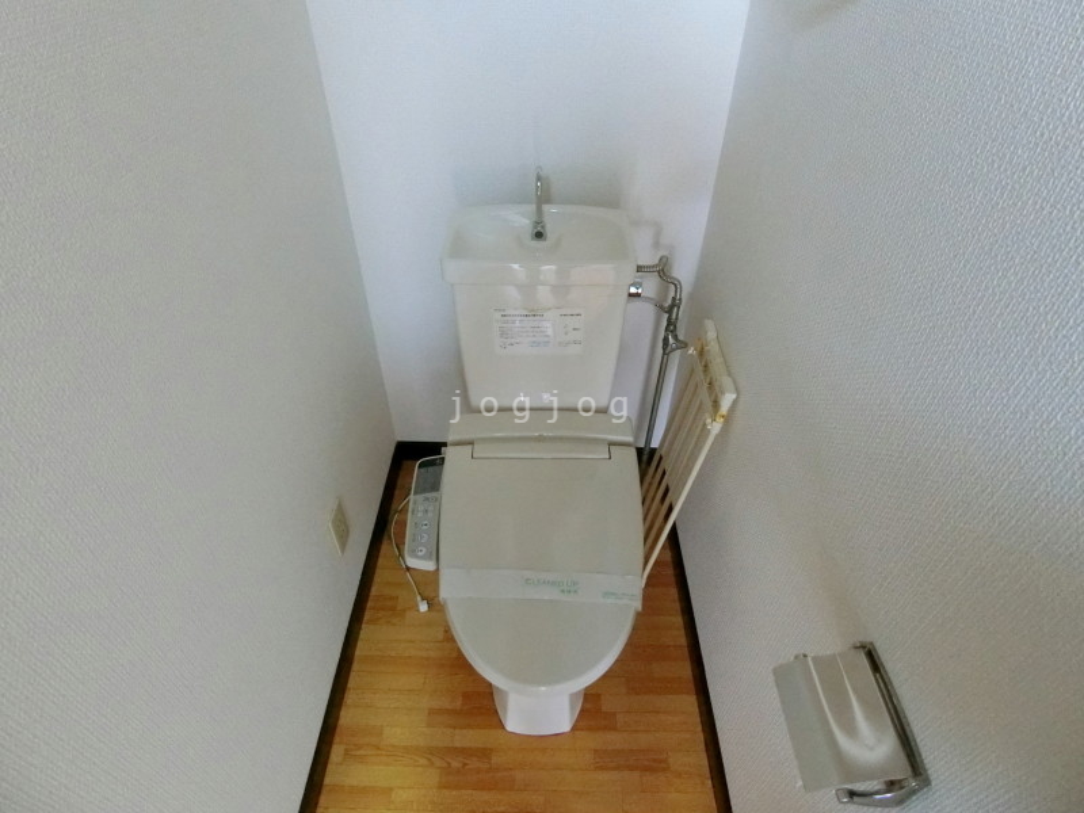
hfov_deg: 84.7
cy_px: 406
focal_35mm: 19
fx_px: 595
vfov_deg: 68.7
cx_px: 542
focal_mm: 4.06
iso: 1600
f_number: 2.7
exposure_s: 1/100
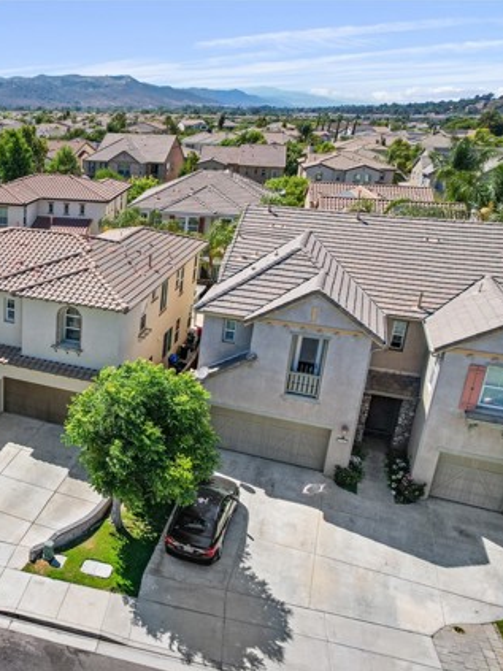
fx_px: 620
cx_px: 6
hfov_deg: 39.3
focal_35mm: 32
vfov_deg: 56.8
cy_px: 337
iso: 130
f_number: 2.8
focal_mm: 8.38
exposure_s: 1/2000
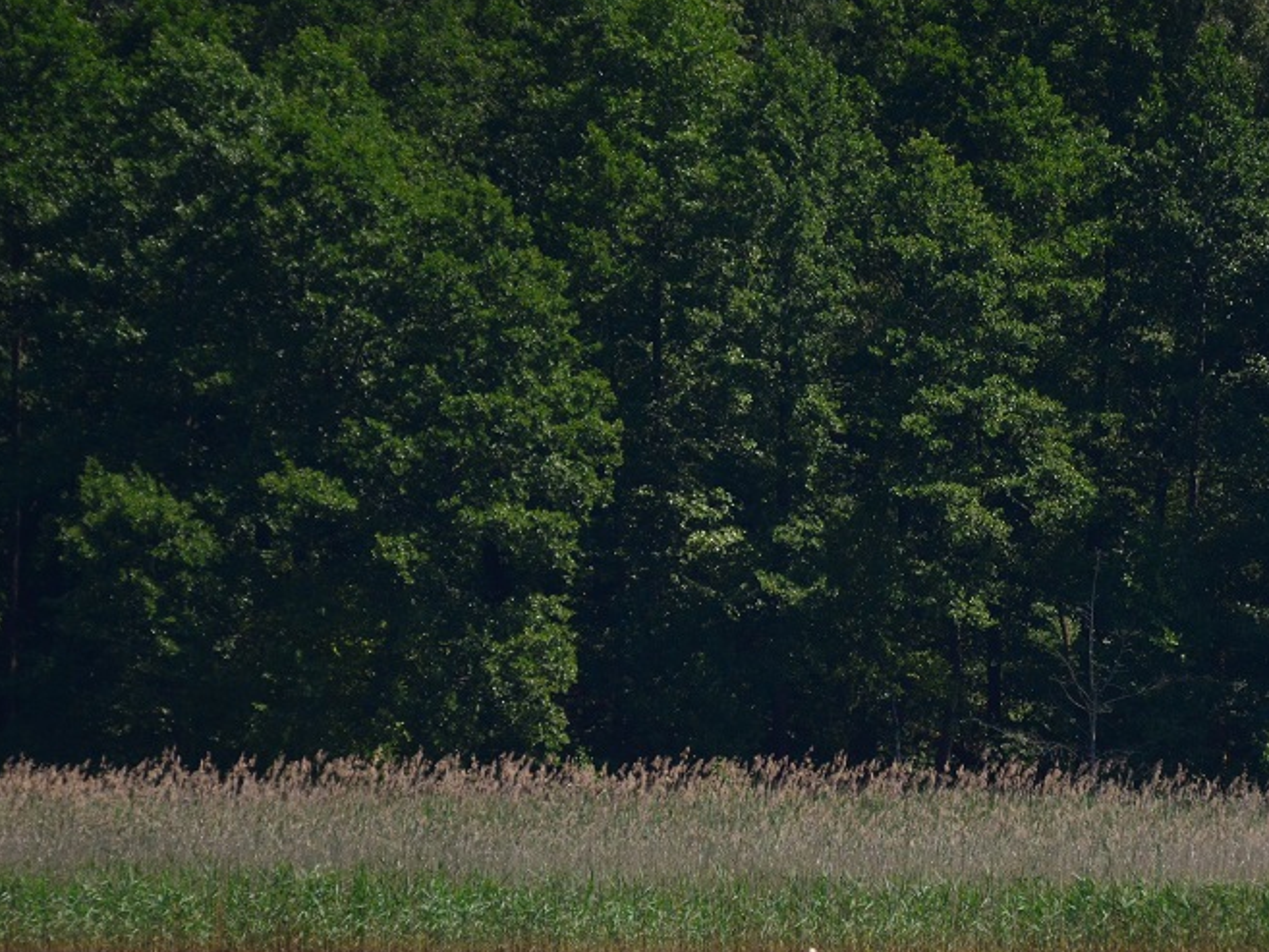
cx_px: 923
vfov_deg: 2.3
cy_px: 458
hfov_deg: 3.0
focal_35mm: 657
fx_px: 24090
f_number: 5.6
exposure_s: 1/8000
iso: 1100
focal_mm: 300
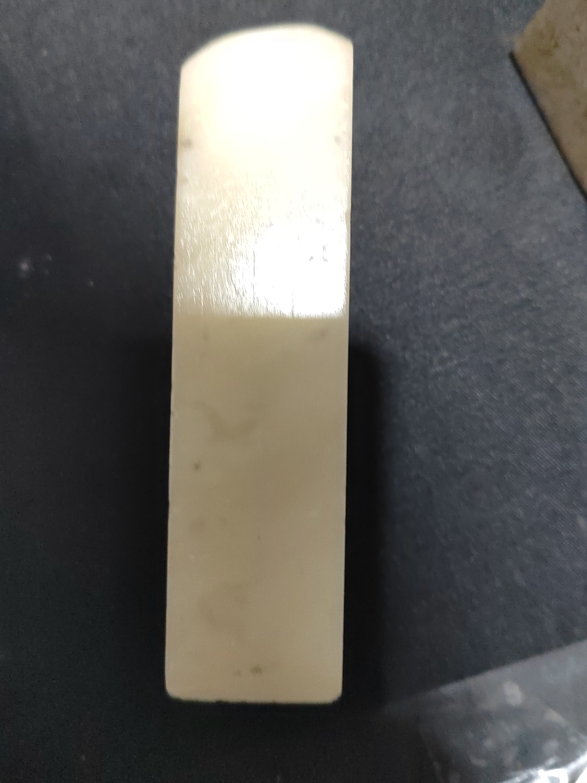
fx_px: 611
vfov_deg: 65.2
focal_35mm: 27
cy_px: 359
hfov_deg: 51.3
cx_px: 301
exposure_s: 1/33
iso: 3200
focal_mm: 5.52
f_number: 1.9
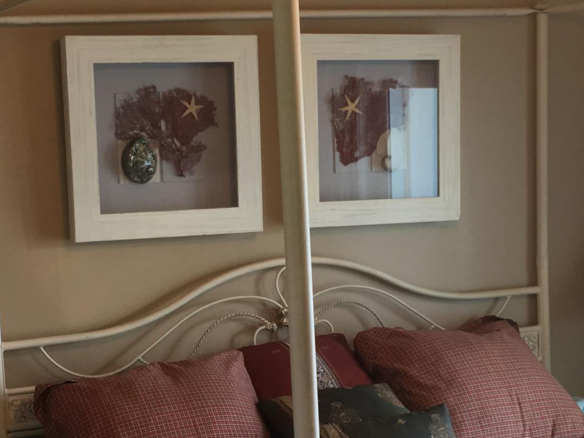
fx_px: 1400
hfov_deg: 23.5
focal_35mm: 83
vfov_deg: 17.7
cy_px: 322
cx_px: 265
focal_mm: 4.15
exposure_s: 1/30
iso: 40
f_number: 2.2
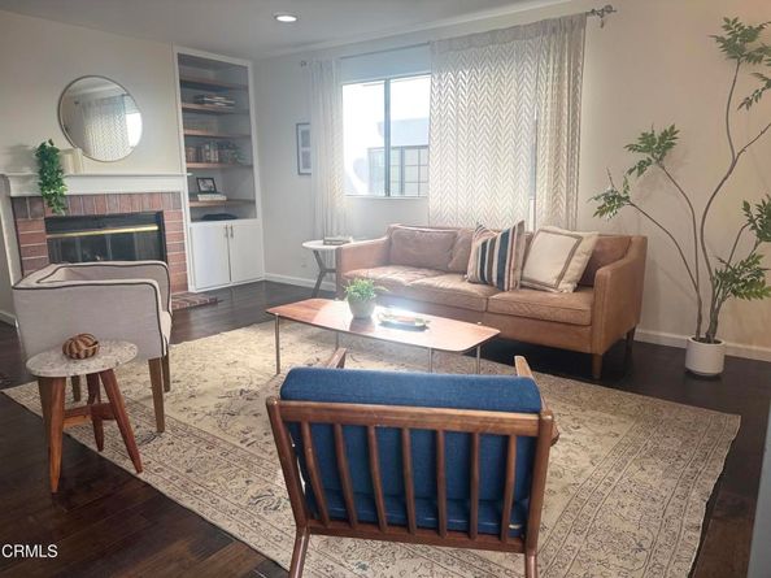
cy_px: 289
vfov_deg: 56.8
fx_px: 534
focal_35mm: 24
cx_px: 386
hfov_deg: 71.6
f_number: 1.78
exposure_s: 1/120
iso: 64
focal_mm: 6.76
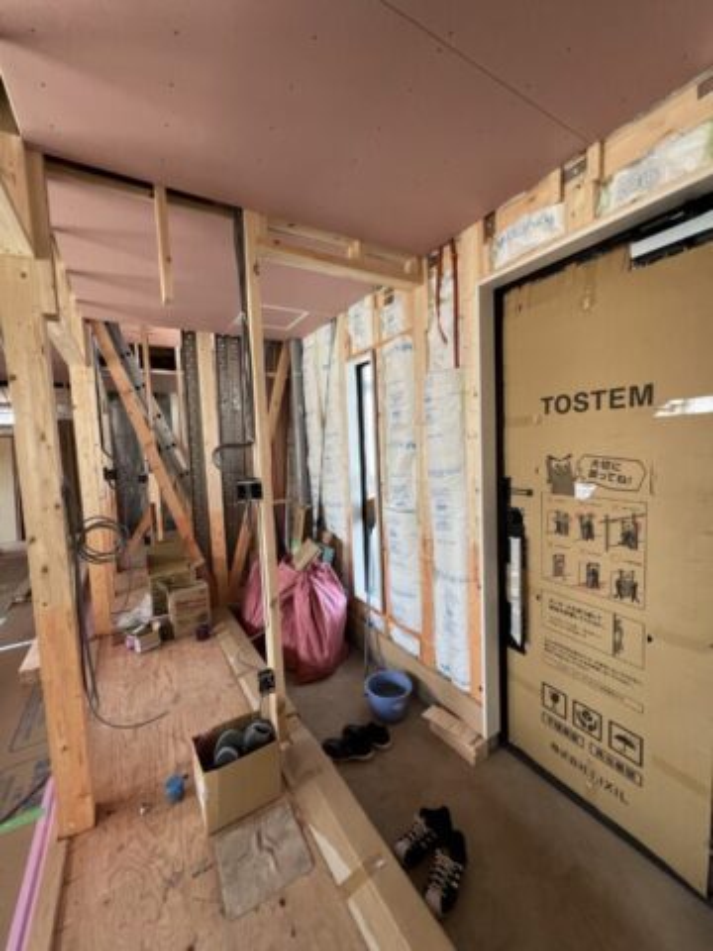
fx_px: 357
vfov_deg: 106.2
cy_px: 476
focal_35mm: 13
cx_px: 356
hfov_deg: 89.9
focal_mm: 1.57
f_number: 1.8
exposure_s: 1/99
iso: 160
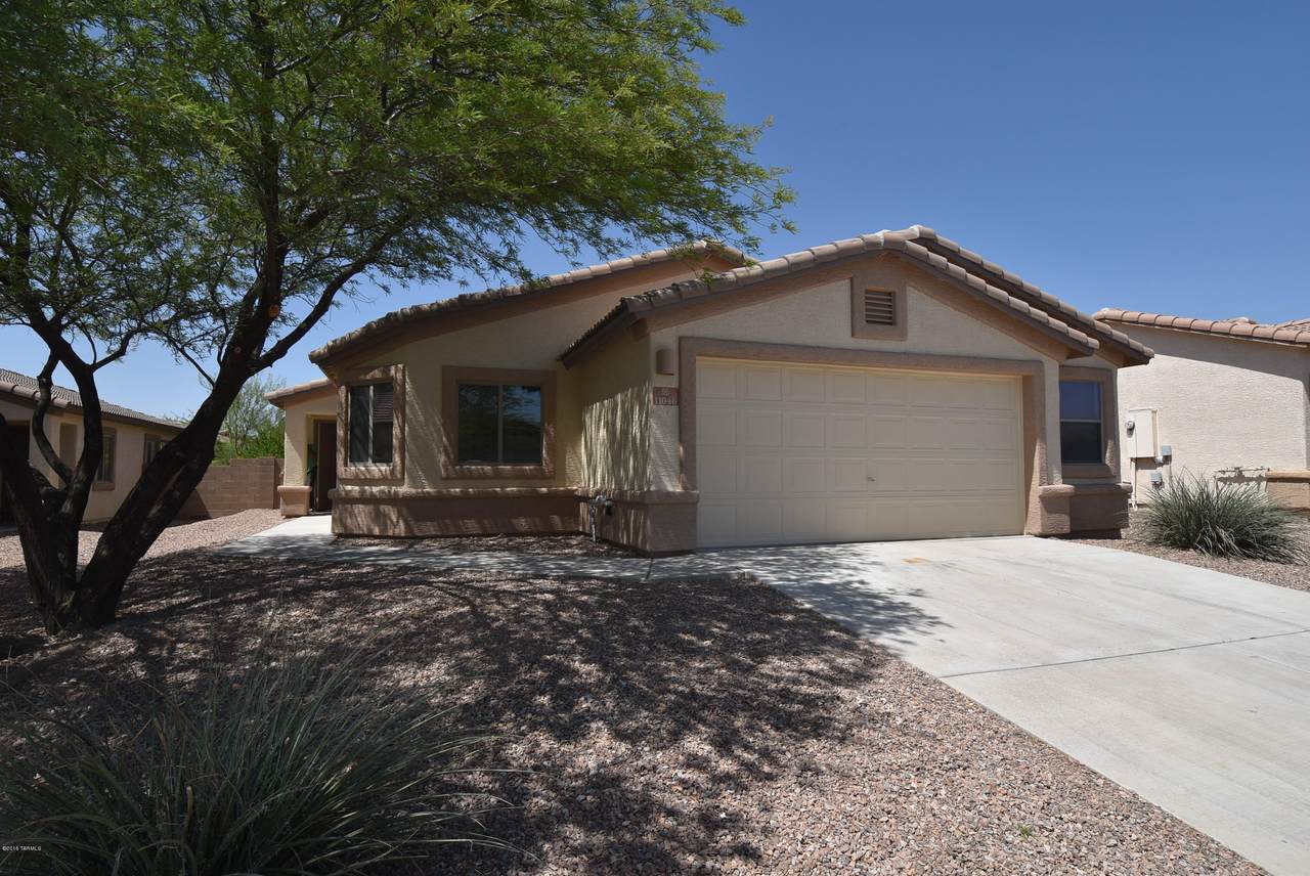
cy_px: 438
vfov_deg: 67.5
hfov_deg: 89.9
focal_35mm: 18
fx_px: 656
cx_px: 655
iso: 100
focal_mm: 12
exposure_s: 1/200
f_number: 10
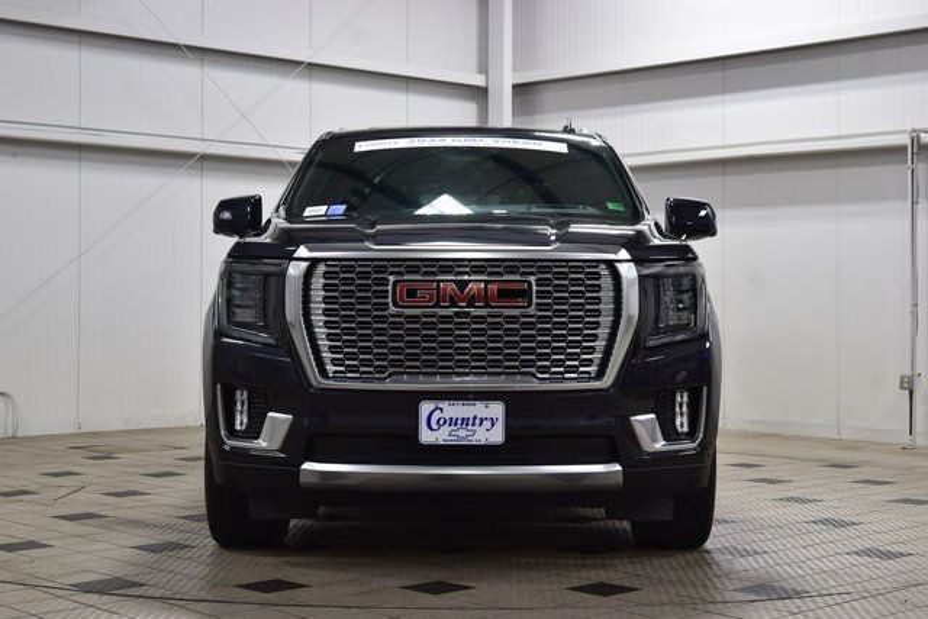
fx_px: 1547
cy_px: 310
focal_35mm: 60
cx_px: 464
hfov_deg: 33.4
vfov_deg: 22.6
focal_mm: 40
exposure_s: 1/25
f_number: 7.1
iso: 400
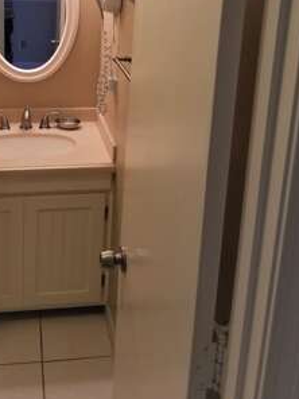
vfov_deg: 40.2
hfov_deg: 32.0
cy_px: 73
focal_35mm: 45
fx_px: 518
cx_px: 110
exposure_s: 1/60
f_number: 1.7
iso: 80
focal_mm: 4.25
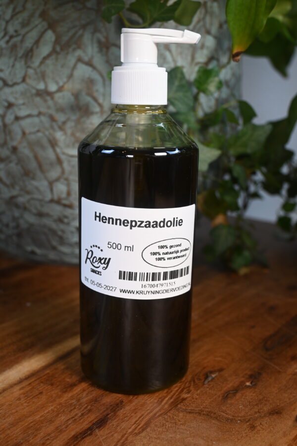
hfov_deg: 32.4
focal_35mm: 41
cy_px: 223
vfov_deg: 47.2
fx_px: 510
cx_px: 148
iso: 280
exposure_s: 1/40
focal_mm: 27.5
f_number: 4.5
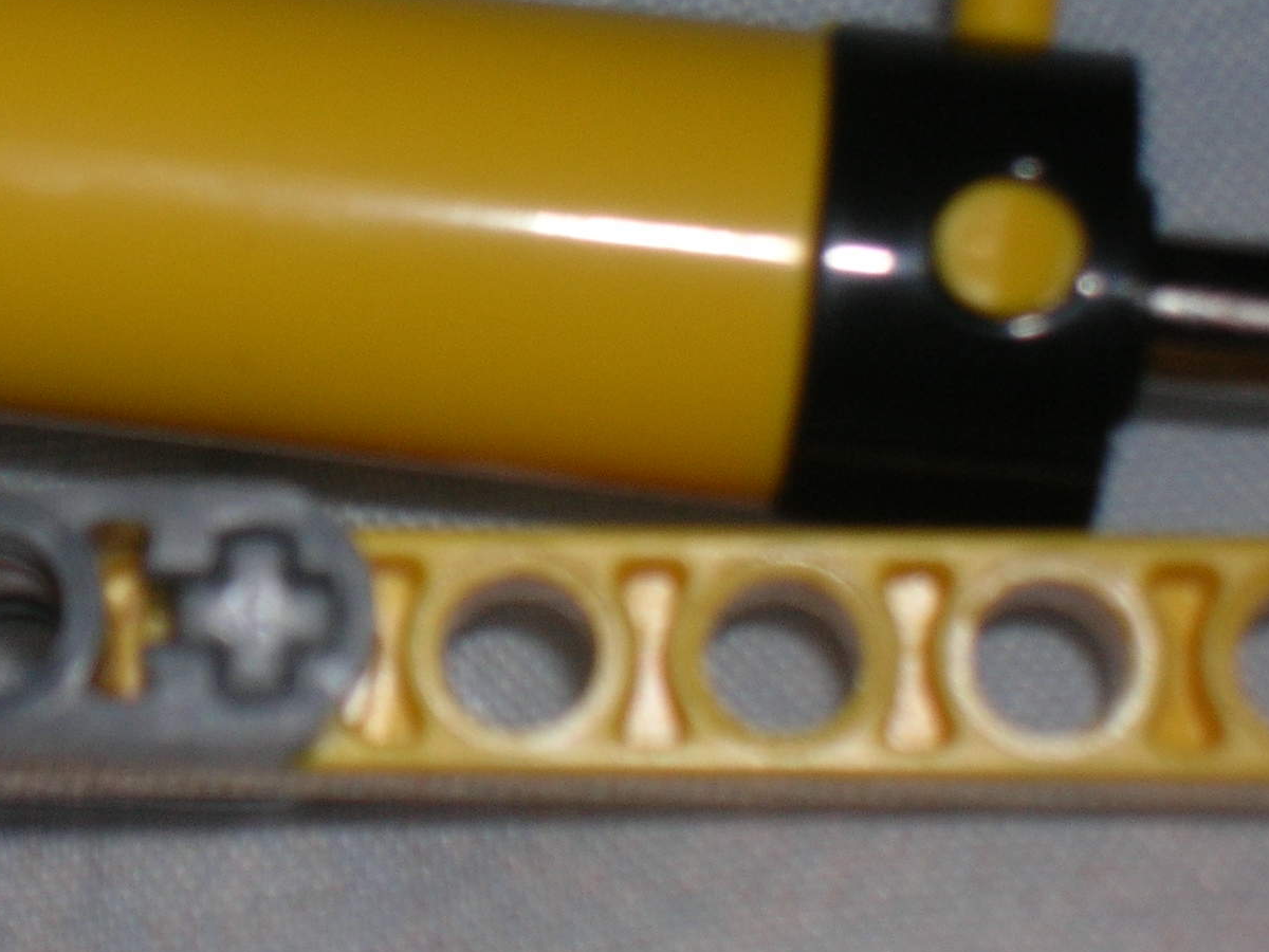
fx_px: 7332
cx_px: 235
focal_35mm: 200
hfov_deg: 9.9
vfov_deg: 7.4
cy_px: 222
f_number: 4.9
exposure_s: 1/60.1
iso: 50
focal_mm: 17.4
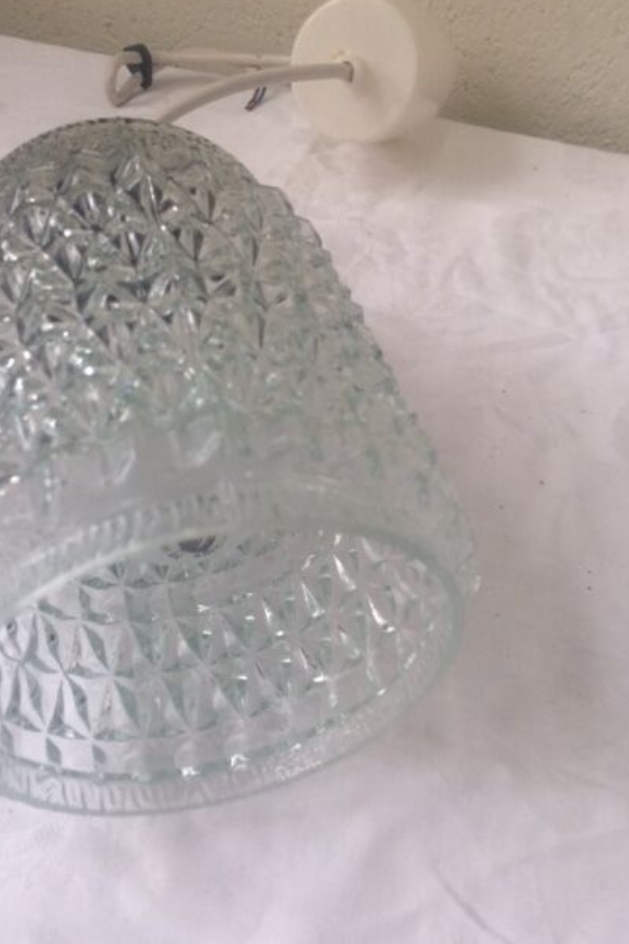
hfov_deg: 41.1
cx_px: 289
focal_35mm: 32
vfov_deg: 58.7
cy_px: 485
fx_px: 839
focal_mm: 4.15
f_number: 2.2
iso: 32
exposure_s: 1/33
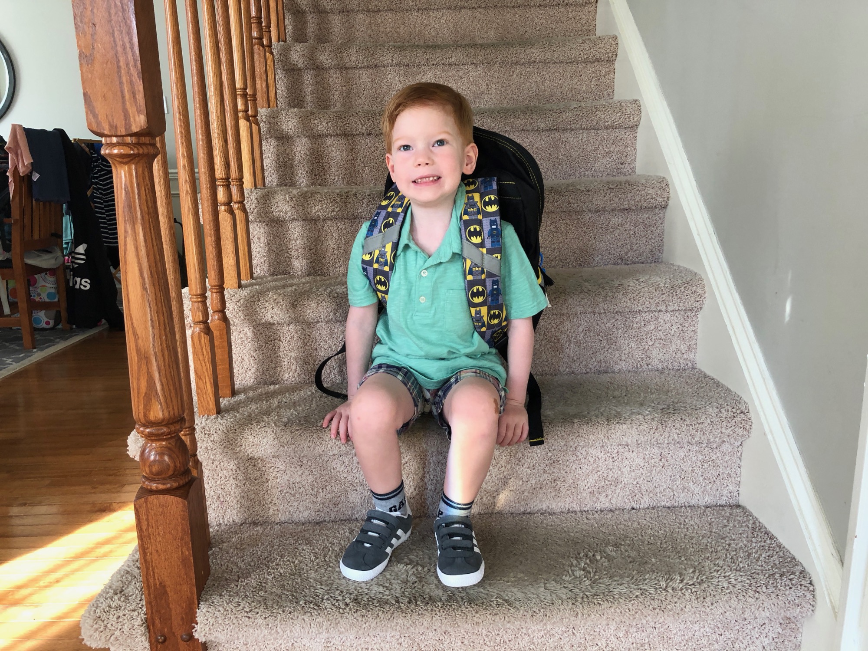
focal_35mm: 28
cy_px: 326
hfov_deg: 63.4
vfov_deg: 49.7
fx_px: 702
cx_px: 434
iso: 25
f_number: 1.8
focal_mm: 4
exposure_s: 1/30
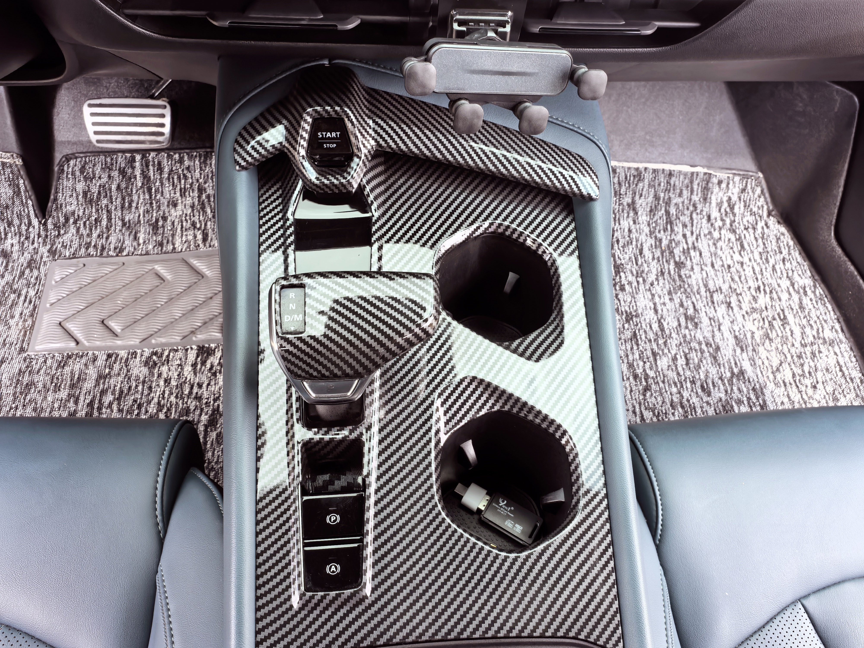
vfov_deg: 51.4
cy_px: 324
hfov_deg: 65.3
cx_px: 432
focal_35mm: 27
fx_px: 674
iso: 64
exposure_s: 1/100
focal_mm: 6.35
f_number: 4
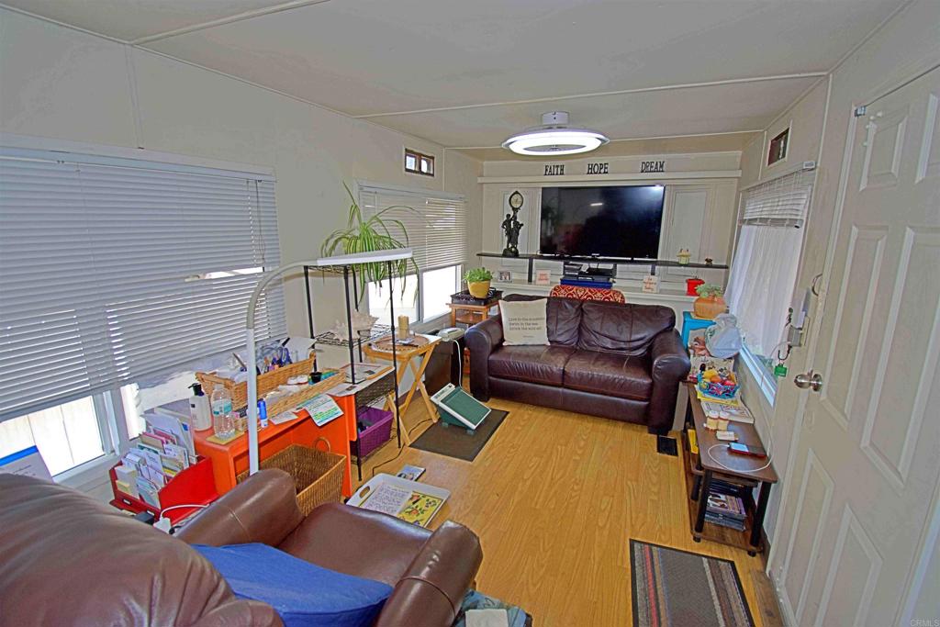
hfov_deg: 100.4
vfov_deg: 77.3
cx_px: 470
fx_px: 392
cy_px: 314
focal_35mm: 15
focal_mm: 10
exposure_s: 1/250
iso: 720
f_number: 4.5
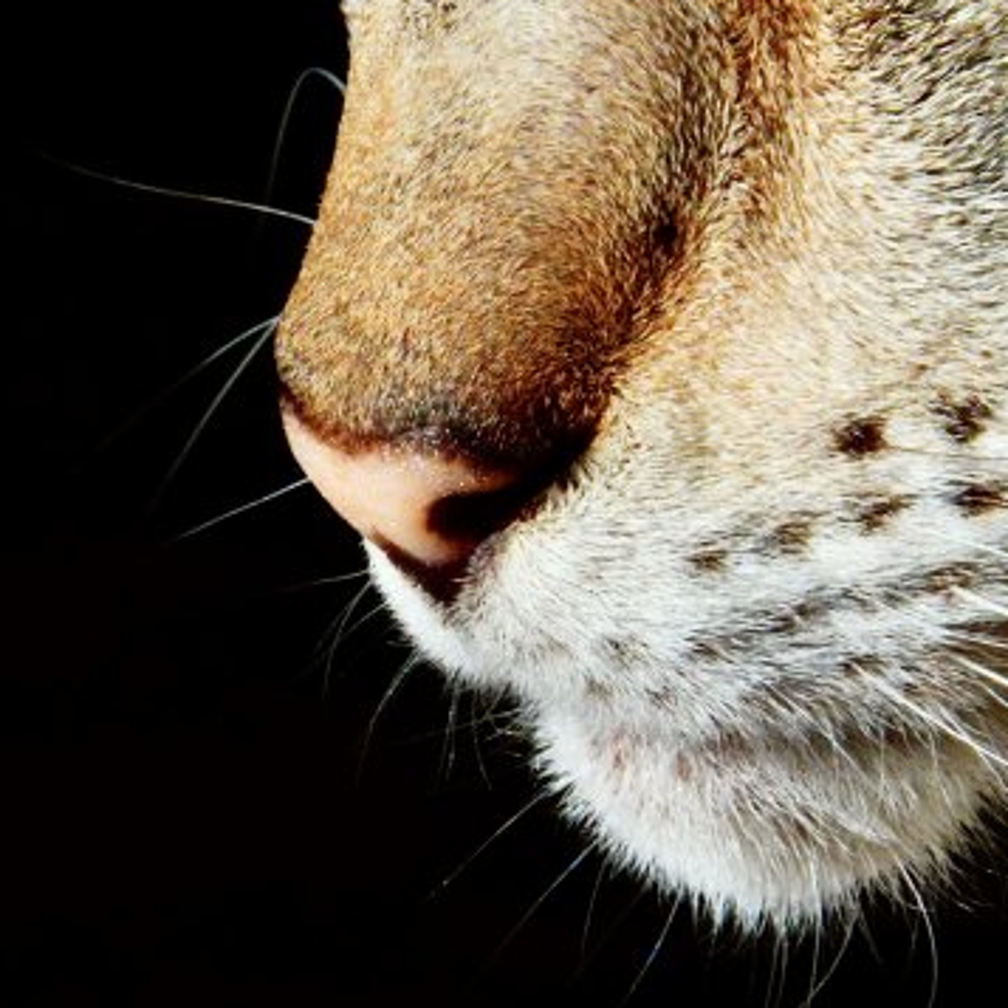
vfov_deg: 5.9
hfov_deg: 5.9
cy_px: 531
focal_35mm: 295
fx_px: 9710
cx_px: 274
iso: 6400
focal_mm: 135
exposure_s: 1/250
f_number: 36
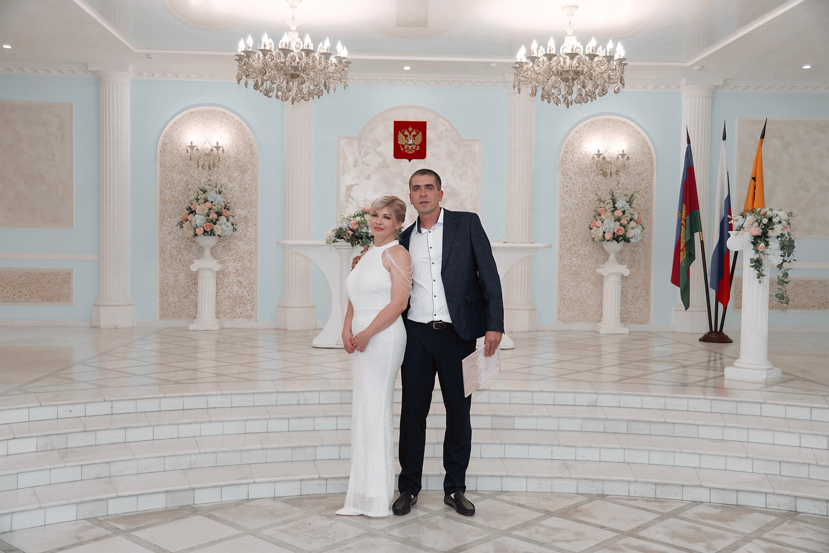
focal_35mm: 38
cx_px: 414
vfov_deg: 35.5
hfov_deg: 51.3
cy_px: 276
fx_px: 864
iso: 100
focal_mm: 25
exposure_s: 1/100
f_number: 2.8
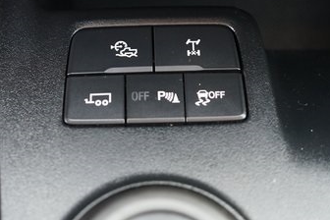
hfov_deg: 20.2
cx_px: 155
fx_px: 926
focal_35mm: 101
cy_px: 38
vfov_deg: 13.5
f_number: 3.5
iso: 2500
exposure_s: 1/60
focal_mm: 53
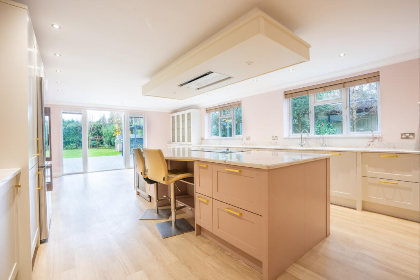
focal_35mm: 16
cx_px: 210
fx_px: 187
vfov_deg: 73.8
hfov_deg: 96.7
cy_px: 140
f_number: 11
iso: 400
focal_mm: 16
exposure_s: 1/8
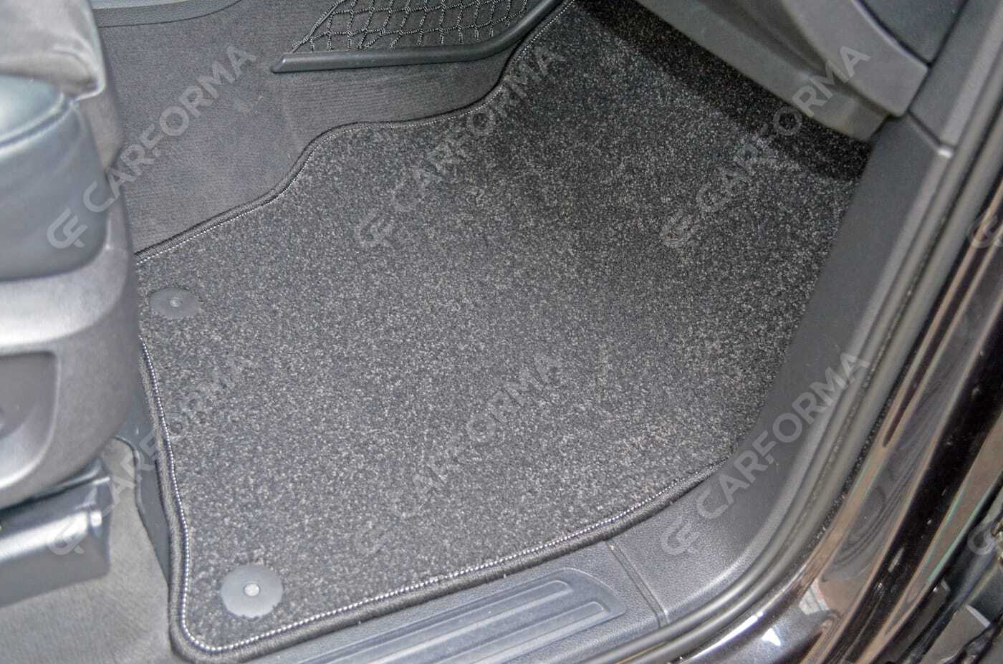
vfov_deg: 34.1
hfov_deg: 49.6
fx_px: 1084
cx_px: 502
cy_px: 332
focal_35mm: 39
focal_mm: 26
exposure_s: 1/60
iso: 2500
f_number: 4.2
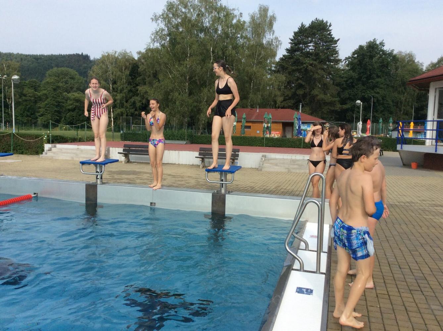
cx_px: 222
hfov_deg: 56.9
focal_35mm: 32
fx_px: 409
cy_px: 166
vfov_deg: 44.0
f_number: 2.4
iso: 32
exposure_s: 1/1395
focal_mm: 3.3
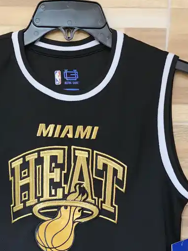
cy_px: 225
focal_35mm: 49
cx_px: 81
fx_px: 355
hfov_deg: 29.6
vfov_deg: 36.5
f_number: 1.8
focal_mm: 6.4
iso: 640
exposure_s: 1/120
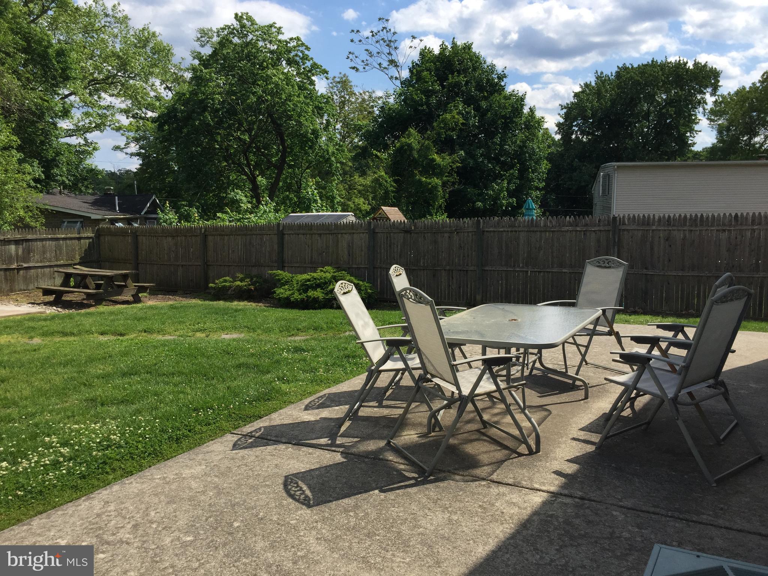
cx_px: 384
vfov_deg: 48.2
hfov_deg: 61.7
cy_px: 288
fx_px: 643
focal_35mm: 29
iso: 32
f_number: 2.2
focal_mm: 4.15
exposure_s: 1/1980
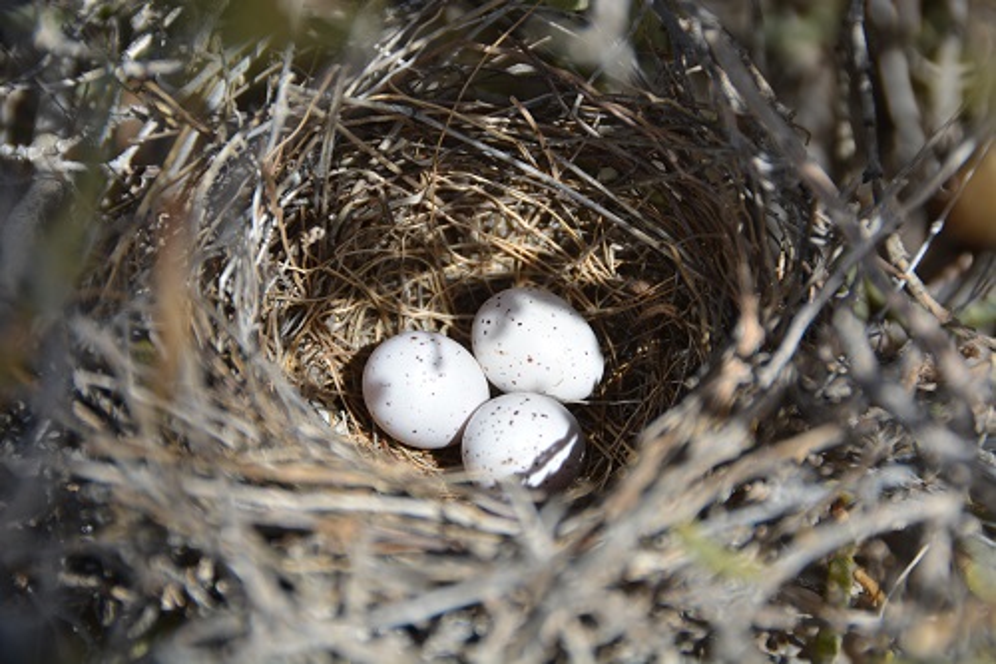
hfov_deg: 6.9
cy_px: 332
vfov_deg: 4.6
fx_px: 8297
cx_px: 498
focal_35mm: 300
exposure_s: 1/800
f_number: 7.1
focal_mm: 200
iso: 200
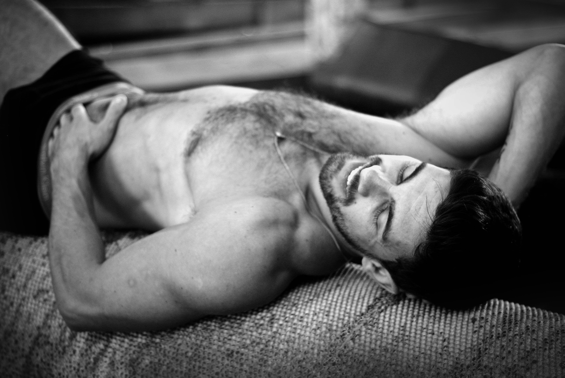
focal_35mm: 75
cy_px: 189
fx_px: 1178
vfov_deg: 18.2
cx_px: 282
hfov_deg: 27.0
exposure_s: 1/250
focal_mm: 50
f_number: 2
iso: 160
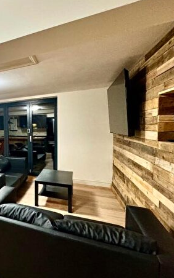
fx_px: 175
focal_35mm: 23
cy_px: 138
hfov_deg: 40.2
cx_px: -27
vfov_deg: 77.2
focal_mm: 2.22
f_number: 2.2
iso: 640
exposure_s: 1/50
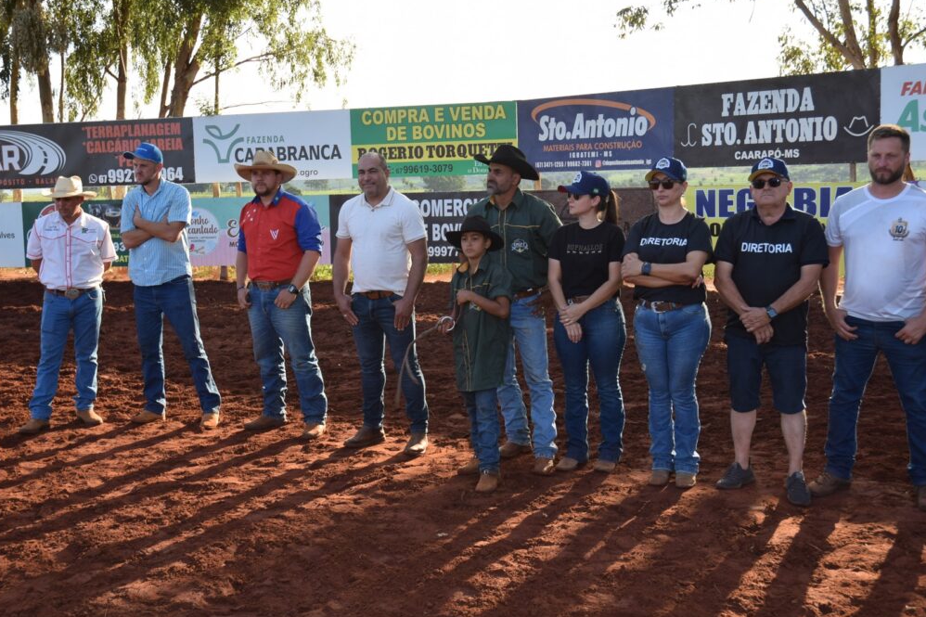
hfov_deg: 50.1
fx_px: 990
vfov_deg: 34.6
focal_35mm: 39
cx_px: 453
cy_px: 305
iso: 100
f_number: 5.6
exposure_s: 1/125
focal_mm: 25
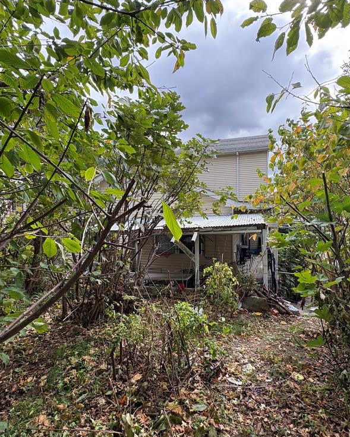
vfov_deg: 83.3
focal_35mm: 19
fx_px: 246
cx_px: 171
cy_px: 221
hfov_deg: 70.9
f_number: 2.2
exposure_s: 1/467
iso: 64
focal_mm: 2.22
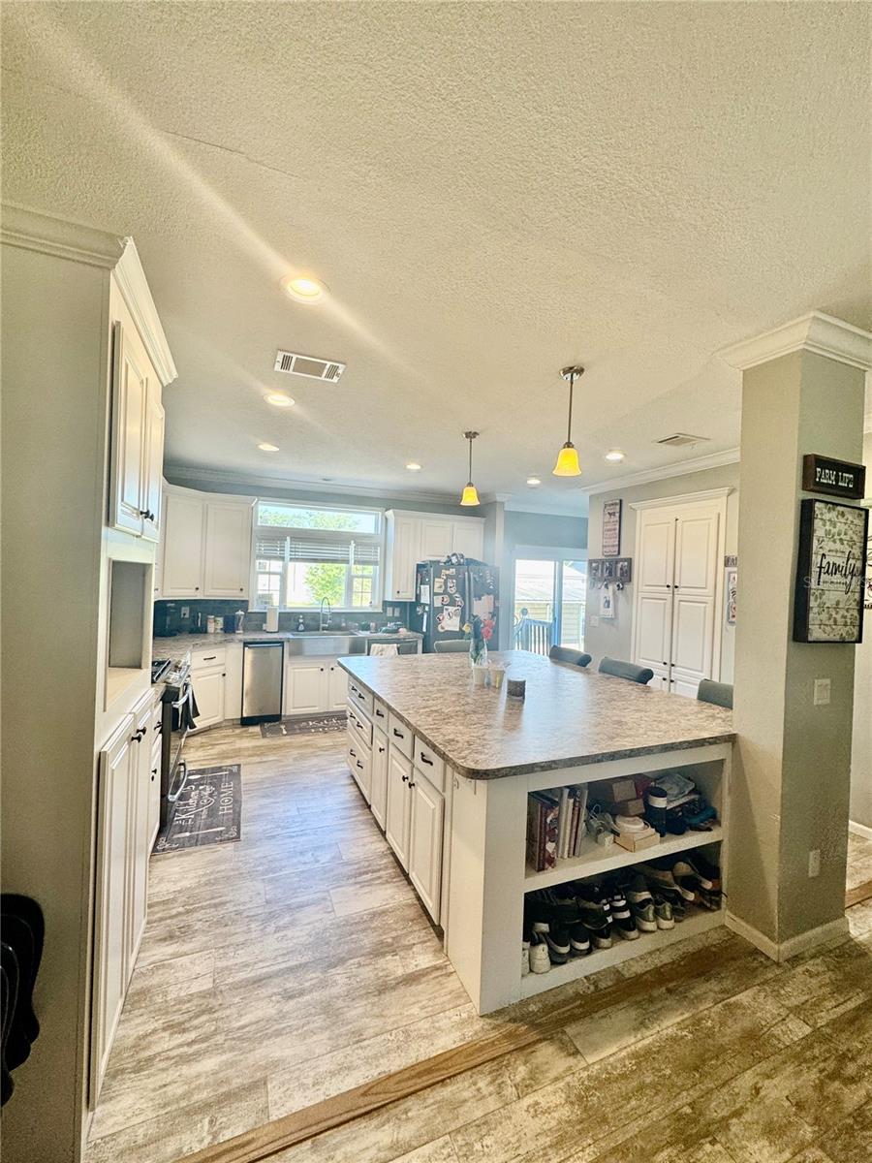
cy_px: 582
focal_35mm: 14
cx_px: 436
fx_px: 470
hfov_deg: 85.7
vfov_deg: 102.1
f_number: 2.2
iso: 125
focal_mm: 2.22
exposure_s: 1/120
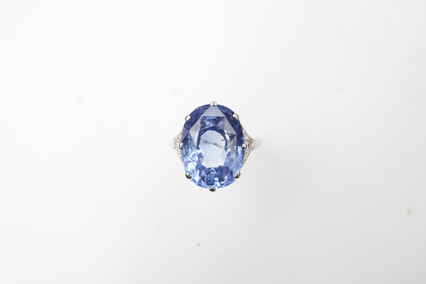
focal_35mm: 45
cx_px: 213
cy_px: 142
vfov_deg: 29.9
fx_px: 532
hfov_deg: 43.6
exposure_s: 1/125
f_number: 16
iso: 800
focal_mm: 30
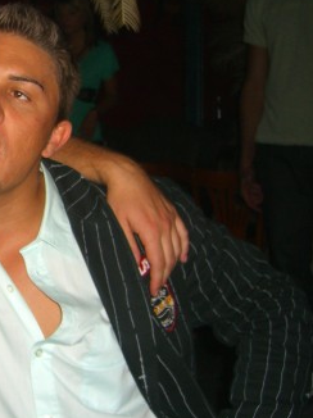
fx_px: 845
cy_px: 169
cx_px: -60
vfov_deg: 27.7
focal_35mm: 70
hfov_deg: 19.8
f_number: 2.8
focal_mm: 7.9
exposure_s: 1/60
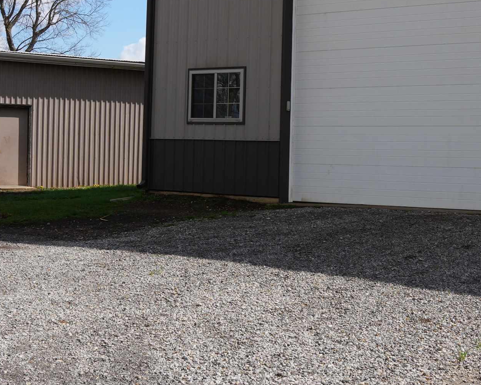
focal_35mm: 62
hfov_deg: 30.4
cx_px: 295
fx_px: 882
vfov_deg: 24.5
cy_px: 130
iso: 100
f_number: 10
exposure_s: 1/200
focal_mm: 18
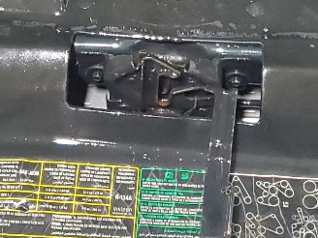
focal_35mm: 127
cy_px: -269
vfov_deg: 10.5
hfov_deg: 15.5
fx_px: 1167
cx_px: 198
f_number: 1.5
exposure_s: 1/60.2
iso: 331
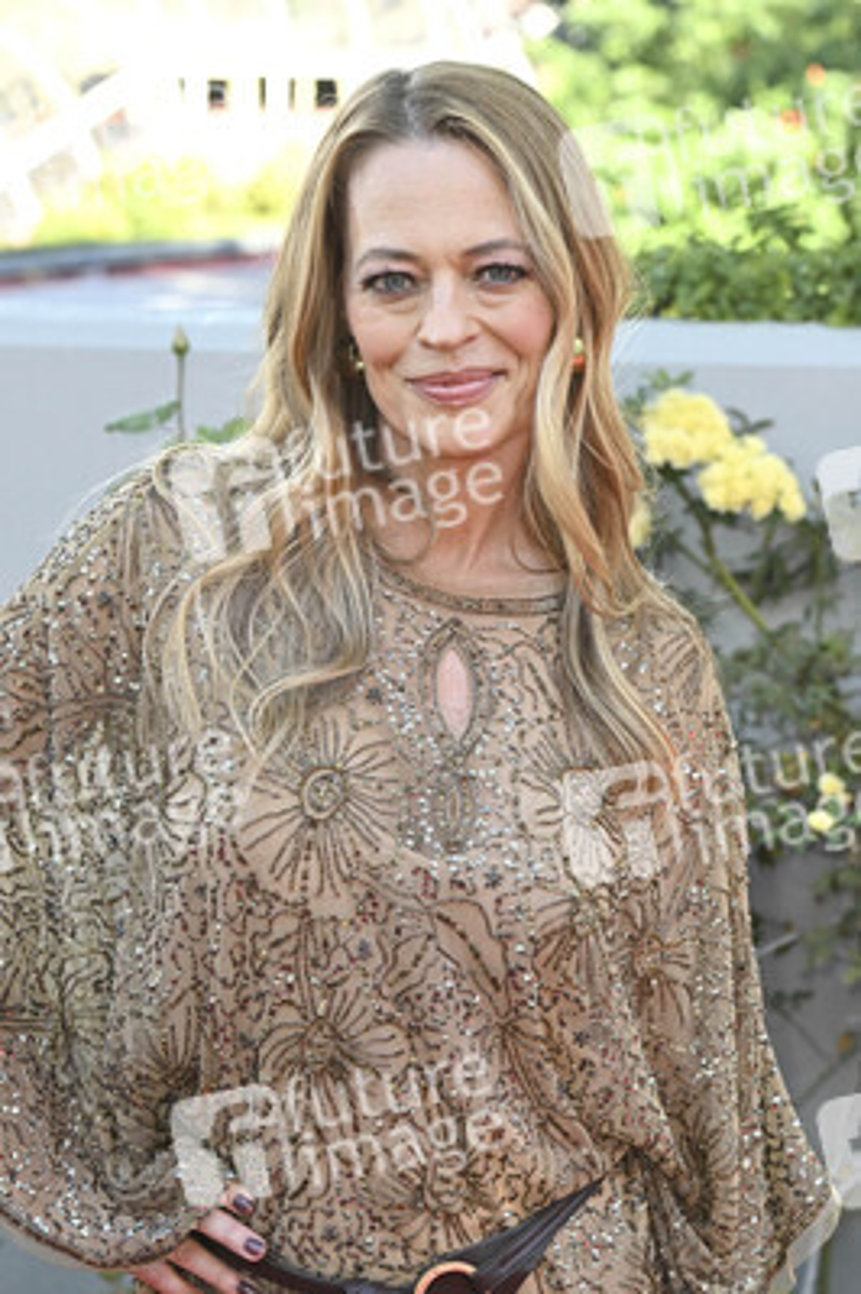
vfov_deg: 17.4
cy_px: 647
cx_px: 430
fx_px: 4240
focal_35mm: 118
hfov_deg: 11.6
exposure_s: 1/320
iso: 640
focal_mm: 79
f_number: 5.6
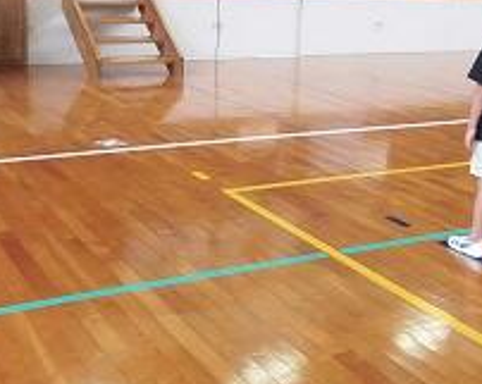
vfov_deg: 27.9
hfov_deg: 34.8
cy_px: 126
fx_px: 769
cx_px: 268
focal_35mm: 54
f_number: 3.2
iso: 160
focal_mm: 4.66
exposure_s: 1/30
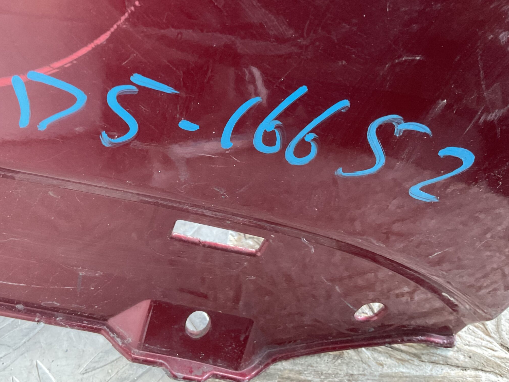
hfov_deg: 49.8
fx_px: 544
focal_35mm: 37
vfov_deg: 38.5
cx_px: 201
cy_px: 150
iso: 320
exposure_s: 1/40
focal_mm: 3
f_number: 1.8
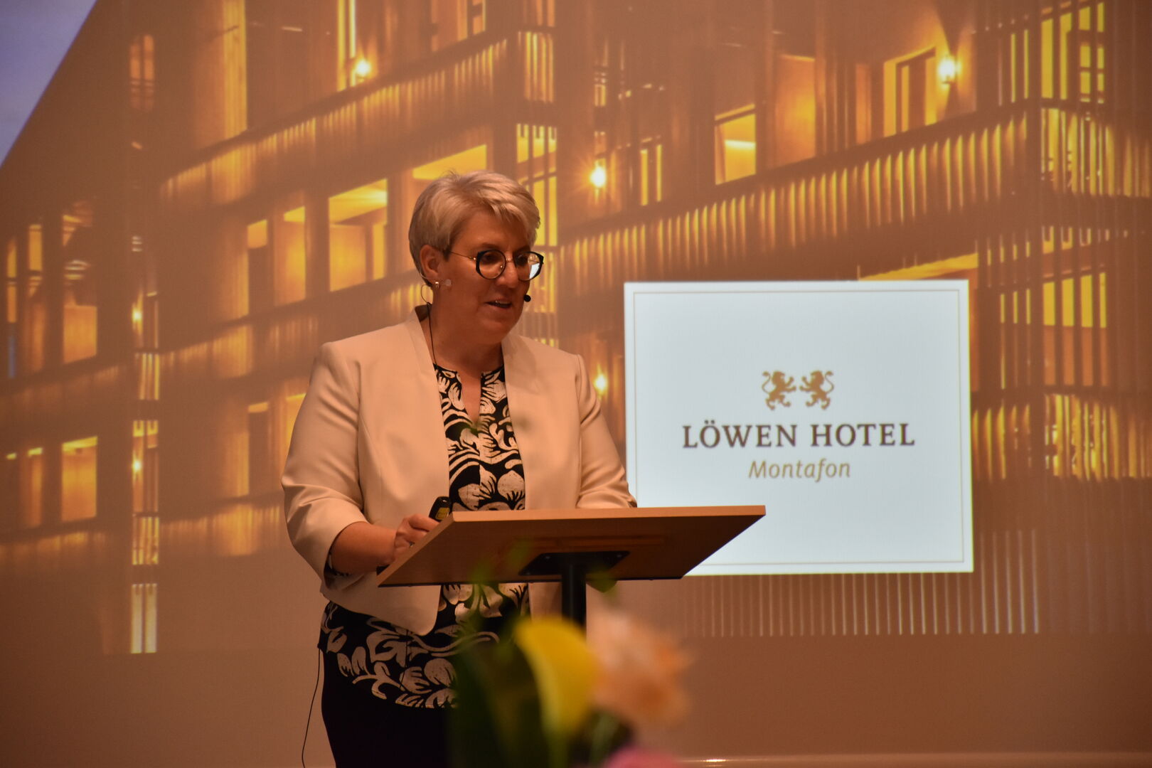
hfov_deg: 9.8
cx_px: 576
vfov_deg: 6.5
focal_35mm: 210
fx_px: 6719
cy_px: 384
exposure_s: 1/125
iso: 1100
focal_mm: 140
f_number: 5.6
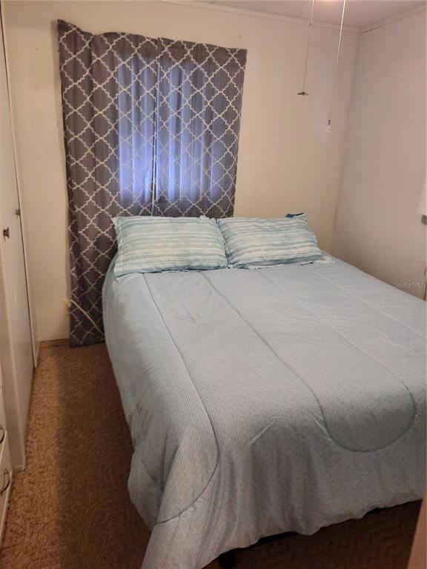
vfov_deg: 69.4
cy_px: 284
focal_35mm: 25
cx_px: 214
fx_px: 411
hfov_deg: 54.9
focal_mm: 4.6
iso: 400
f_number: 2
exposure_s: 1/30
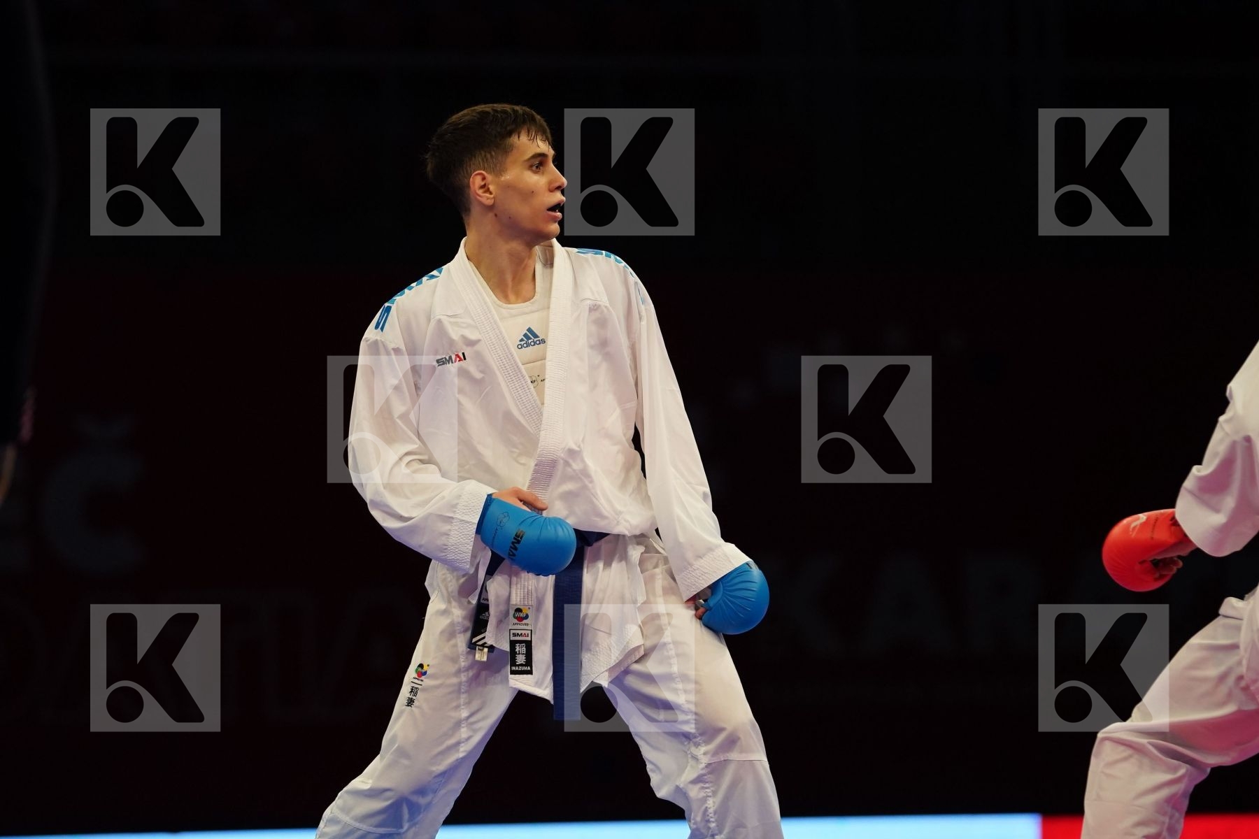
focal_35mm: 226
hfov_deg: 9.1
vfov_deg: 6.1
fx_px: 7903
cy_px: 420
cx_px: 630
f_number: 2.8
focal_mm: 151
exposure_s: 1/1000
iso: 2000
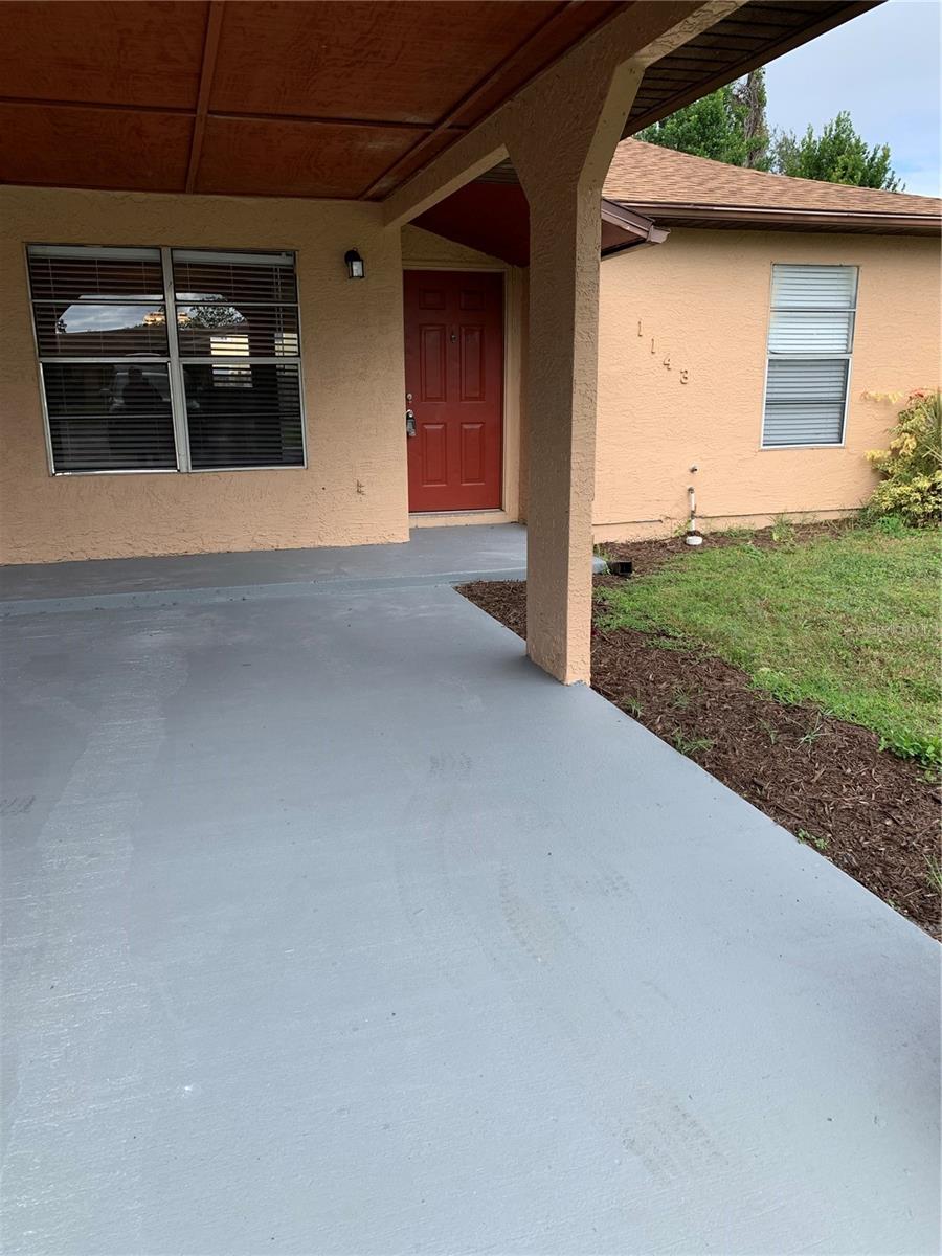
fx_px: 943
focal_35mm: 26
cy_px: 628
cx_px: 471
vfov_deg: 67.3
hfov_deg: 53.1
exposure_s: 1/783
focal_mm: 4.25
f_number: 1.8
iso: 25
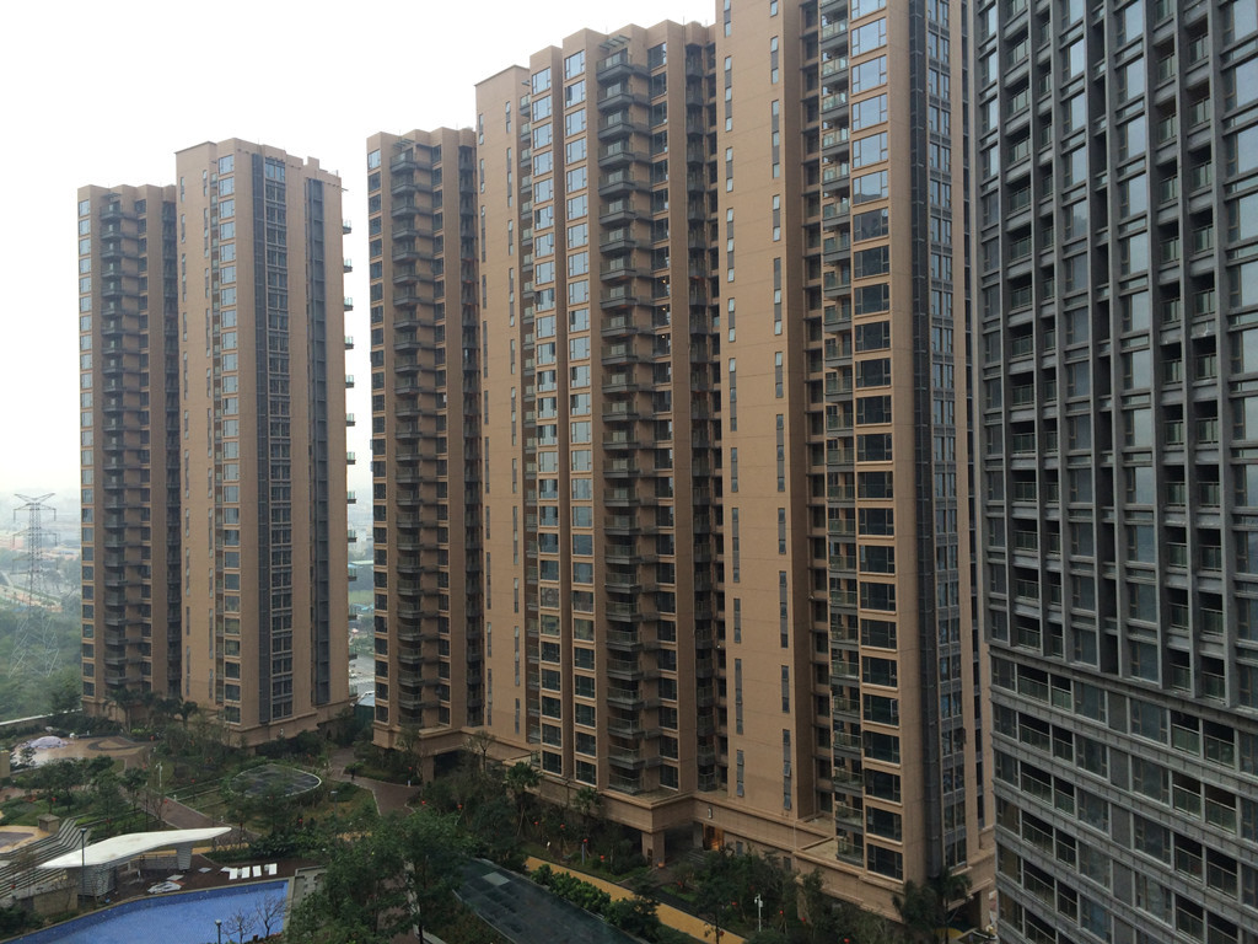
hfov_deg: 61.7
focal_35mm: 29
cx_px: 629
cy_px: 472
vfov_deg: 48.2
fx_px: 1054
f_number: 2.2
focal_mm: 4.15
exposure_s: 1/50
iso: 50
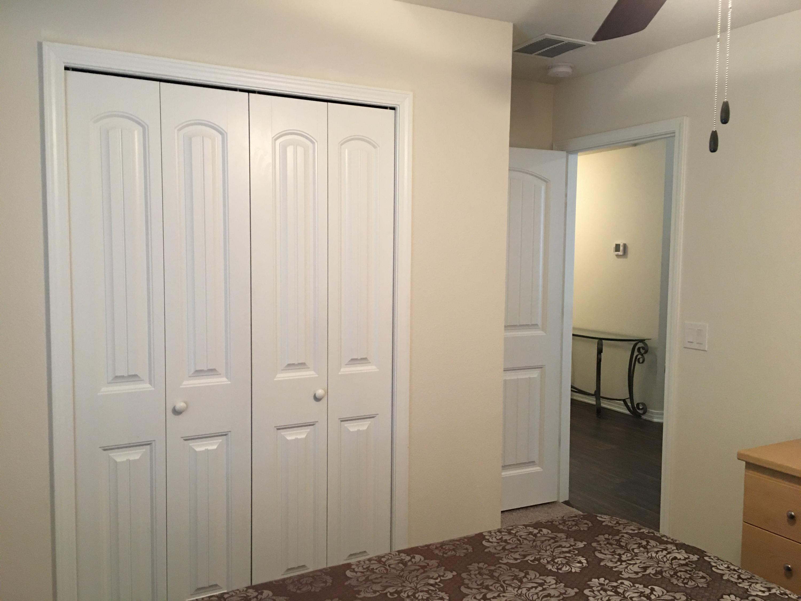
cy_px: 300
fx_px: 671
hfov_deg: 61.7
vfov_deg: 48.2
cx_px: 400
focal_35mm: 29
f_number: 2.2
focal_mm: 4.15
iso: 80
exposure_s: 1/15
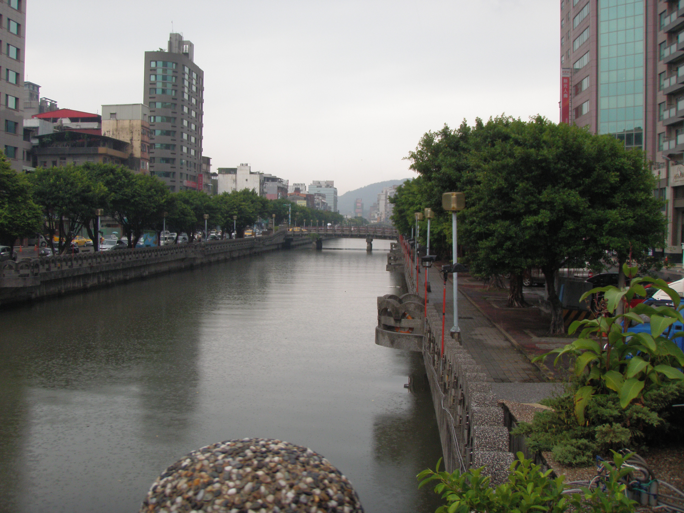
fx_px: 751
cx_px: 342
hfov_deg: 49.0
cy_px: 256
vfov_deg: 37.7
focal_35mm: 38
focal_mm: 6.7
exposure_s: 1/200
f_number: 3.5
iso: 80
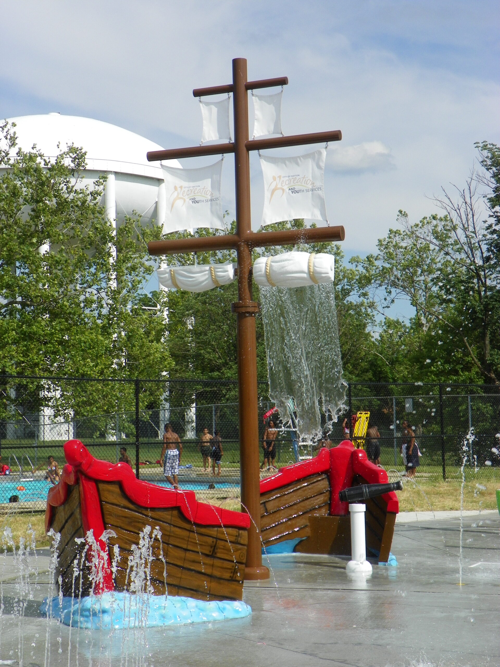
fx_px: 1271
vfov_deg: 29.4
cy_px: 334
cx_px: 250
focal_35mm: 66
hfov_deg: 22.3
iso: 64
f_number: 5.6
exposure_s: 1/400
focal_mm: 11.8
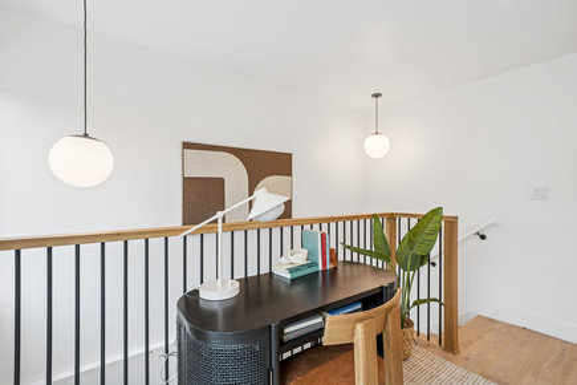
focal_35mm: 17
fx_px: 272
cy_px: 192
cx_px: 288
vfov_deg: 70.4
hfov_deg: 93.3
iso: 200
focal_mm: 17
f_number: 11
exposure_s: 1/8
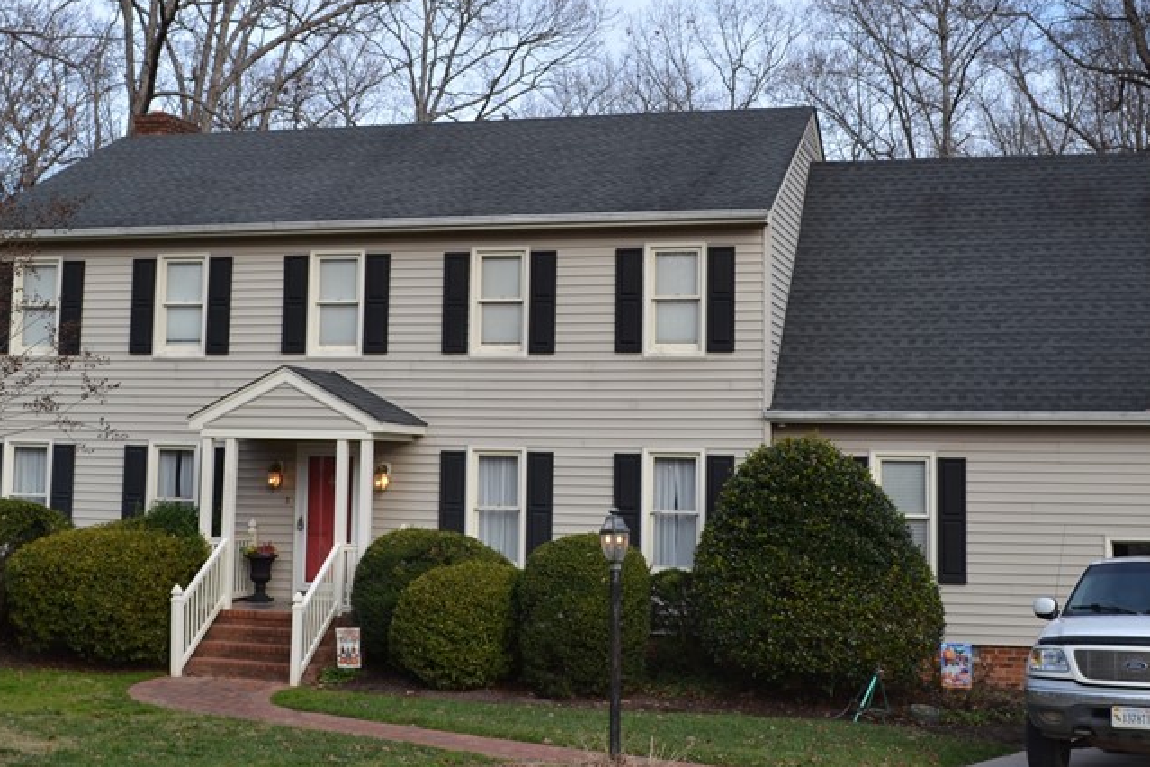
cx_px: 597
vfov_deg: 26.3
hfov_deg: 38.9
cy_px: 254
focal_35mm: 51
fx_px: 1629
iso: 100
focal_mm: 20
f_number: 6.3
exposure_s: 1/160
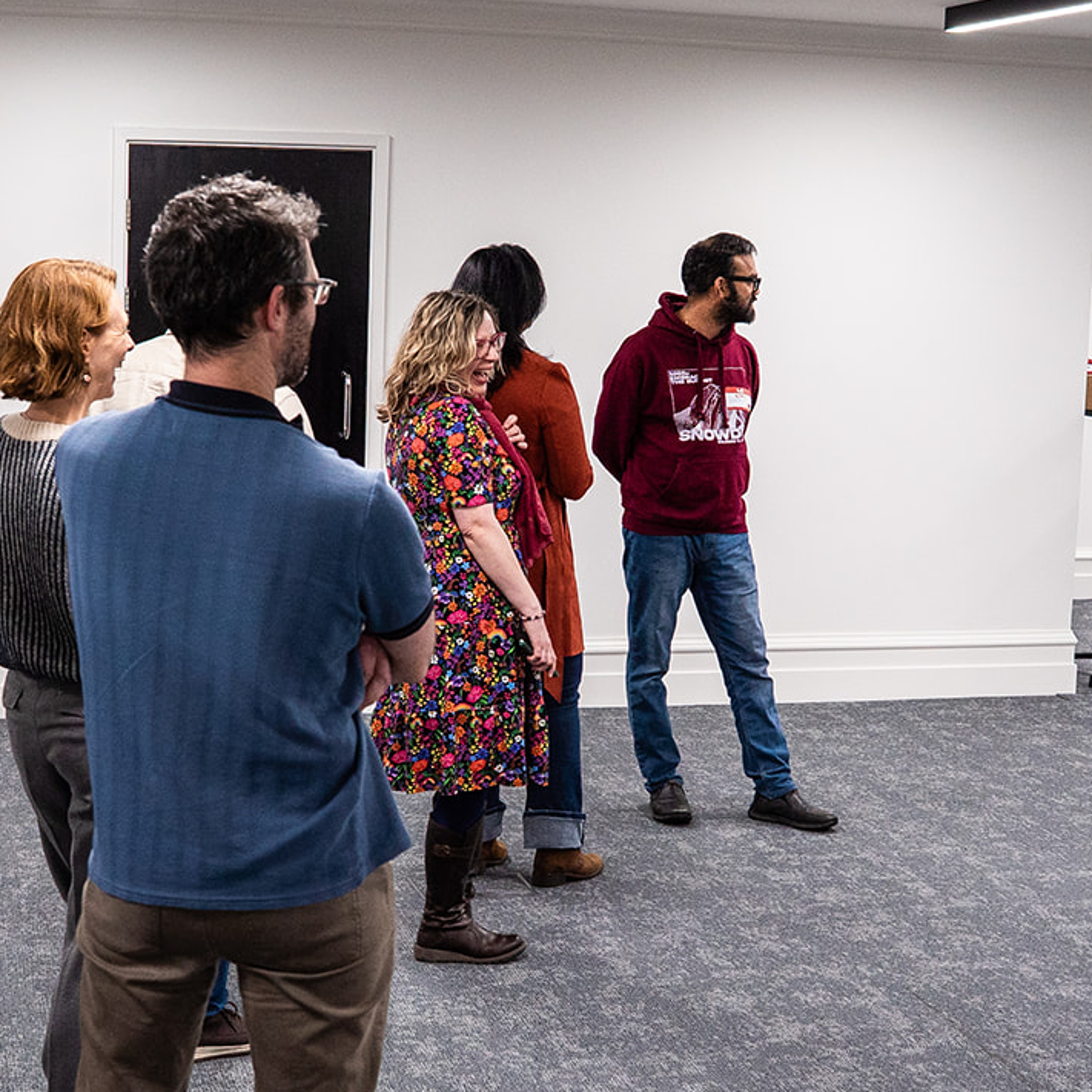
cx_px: 524
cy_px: 581
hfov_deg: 25.7
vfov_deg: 25.7
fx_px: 2391
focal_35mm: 67
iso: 1600
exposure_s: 1/160
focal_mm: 35
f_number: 4.5
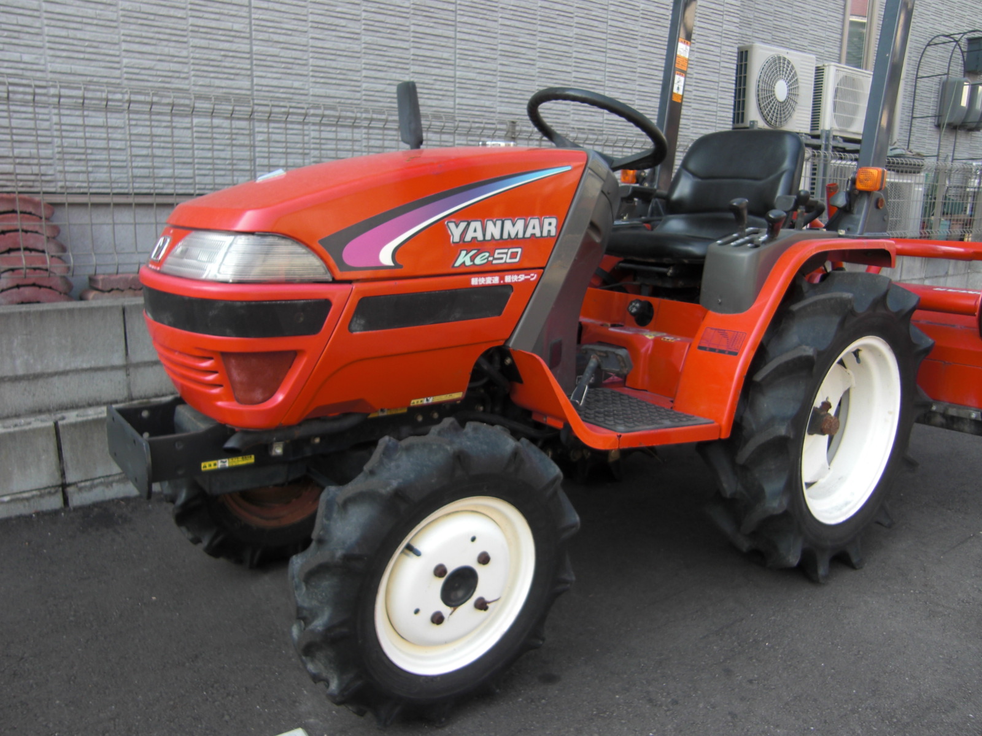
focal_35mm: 28
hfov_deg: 63.4
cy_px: 368
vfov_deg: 49.7
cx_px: 491
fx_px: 794
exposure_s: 1/200
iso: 50
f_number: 2.6
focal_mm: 4.9
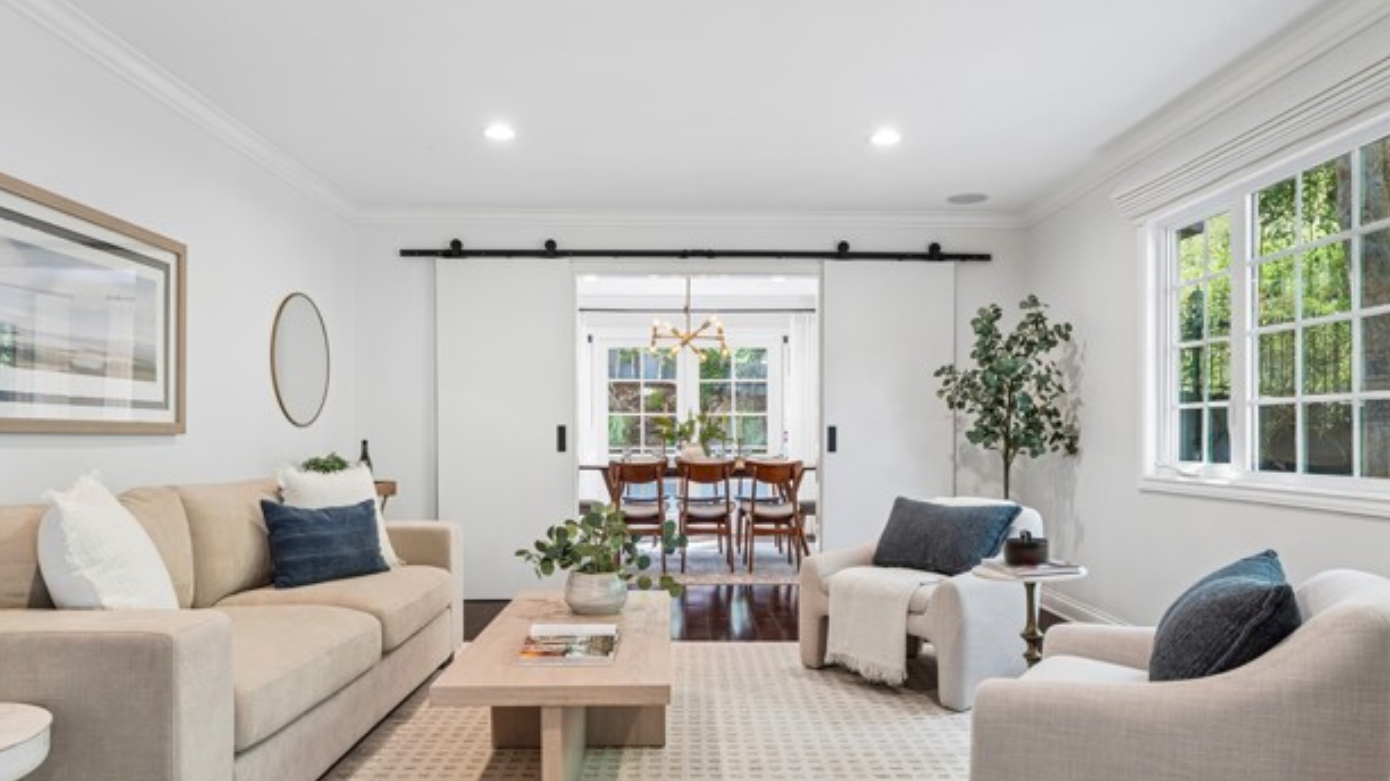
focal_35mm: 24
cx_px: 700
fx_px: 868
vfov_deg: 48.3
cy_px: 446
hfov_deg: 77.4
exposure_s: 1/4
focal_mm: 21.5
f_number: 8
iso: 250
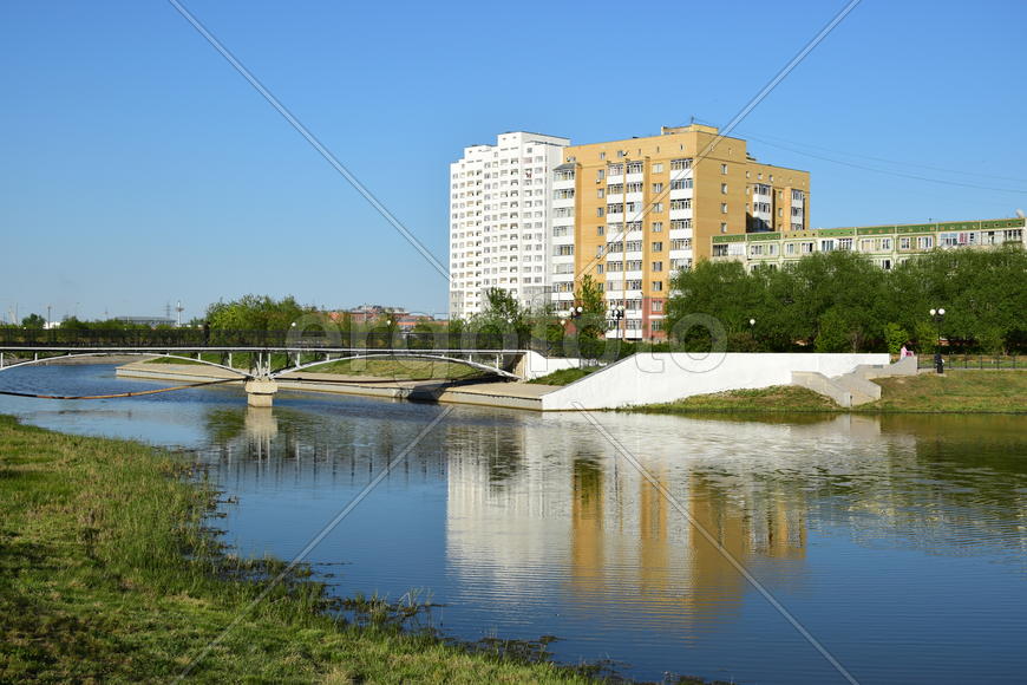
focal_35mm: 48
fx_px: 1369
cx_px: 514
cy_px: 342
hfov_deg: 41.1
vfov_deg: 28.1
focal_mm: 32
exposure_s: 1/320
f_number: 8
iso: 100
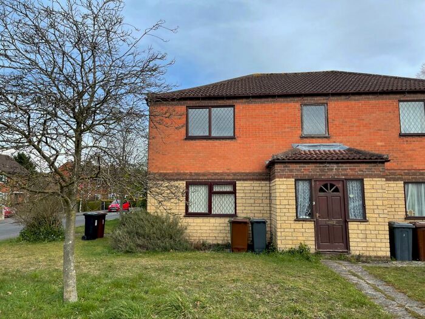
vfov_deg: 53.1
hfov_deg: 67.3
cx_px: 212
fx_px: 319
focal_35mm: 26
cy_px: 160
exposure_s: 1/1266
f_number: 1.6
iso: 32
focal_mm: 5.1
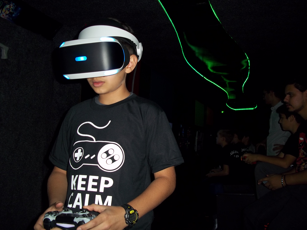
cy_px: 115
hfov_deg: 51.4
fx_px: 319
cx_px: 154
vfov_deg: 39.7
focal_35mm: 36
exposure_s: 1/30
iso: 80
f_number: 3.1
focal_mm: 6.5
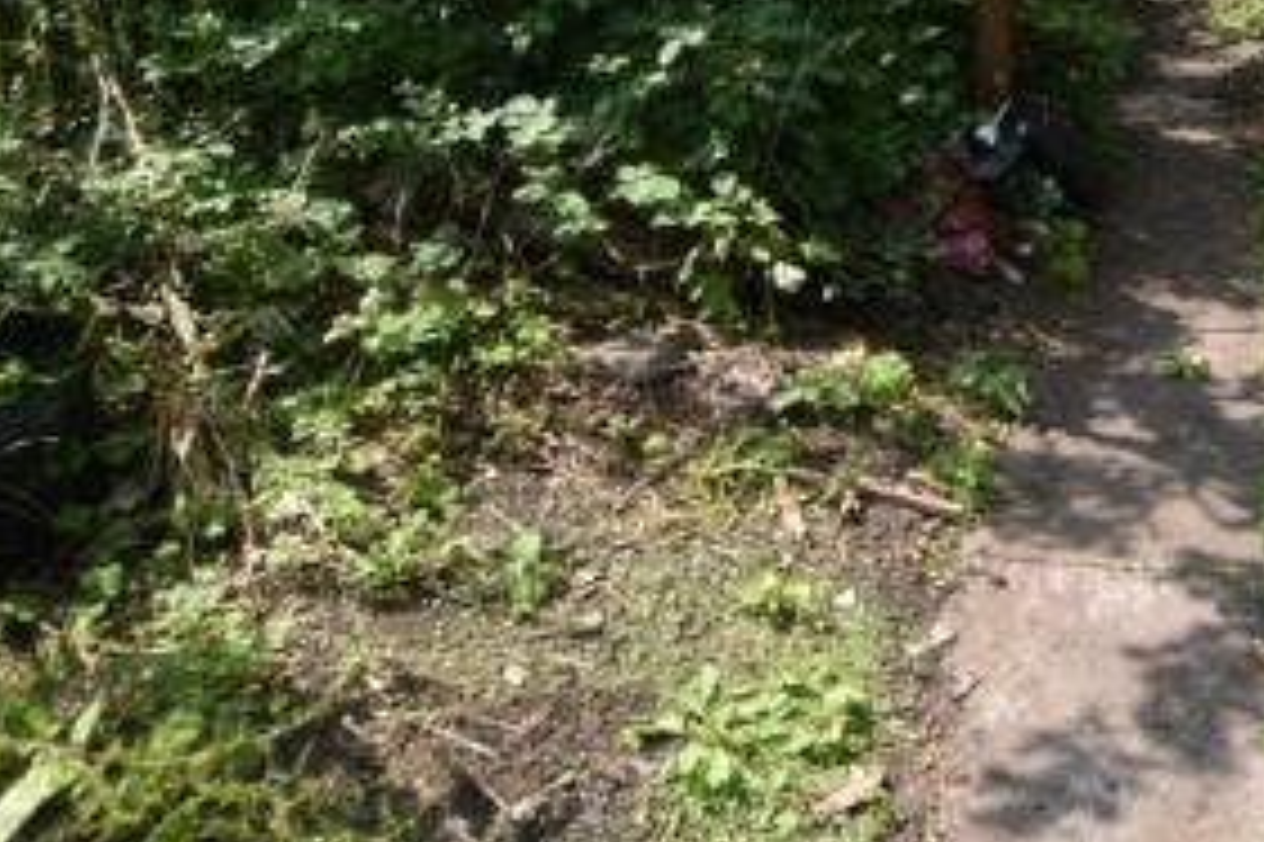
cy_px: -43
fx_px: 1228
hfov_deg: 47.9
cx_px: 1172
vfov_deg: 33.8
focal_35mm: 35
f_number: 6.3
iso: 100
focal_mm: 10
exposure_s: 1/160
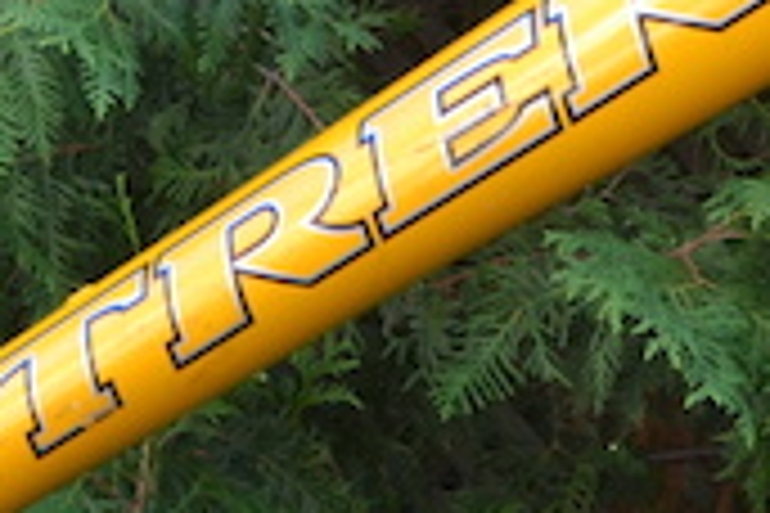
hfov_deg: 13.2
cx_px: 0
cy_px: -254
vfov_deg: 8.7
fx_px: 3294
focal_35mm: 154
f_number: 8
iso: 320
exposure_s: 1/30
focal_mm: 22
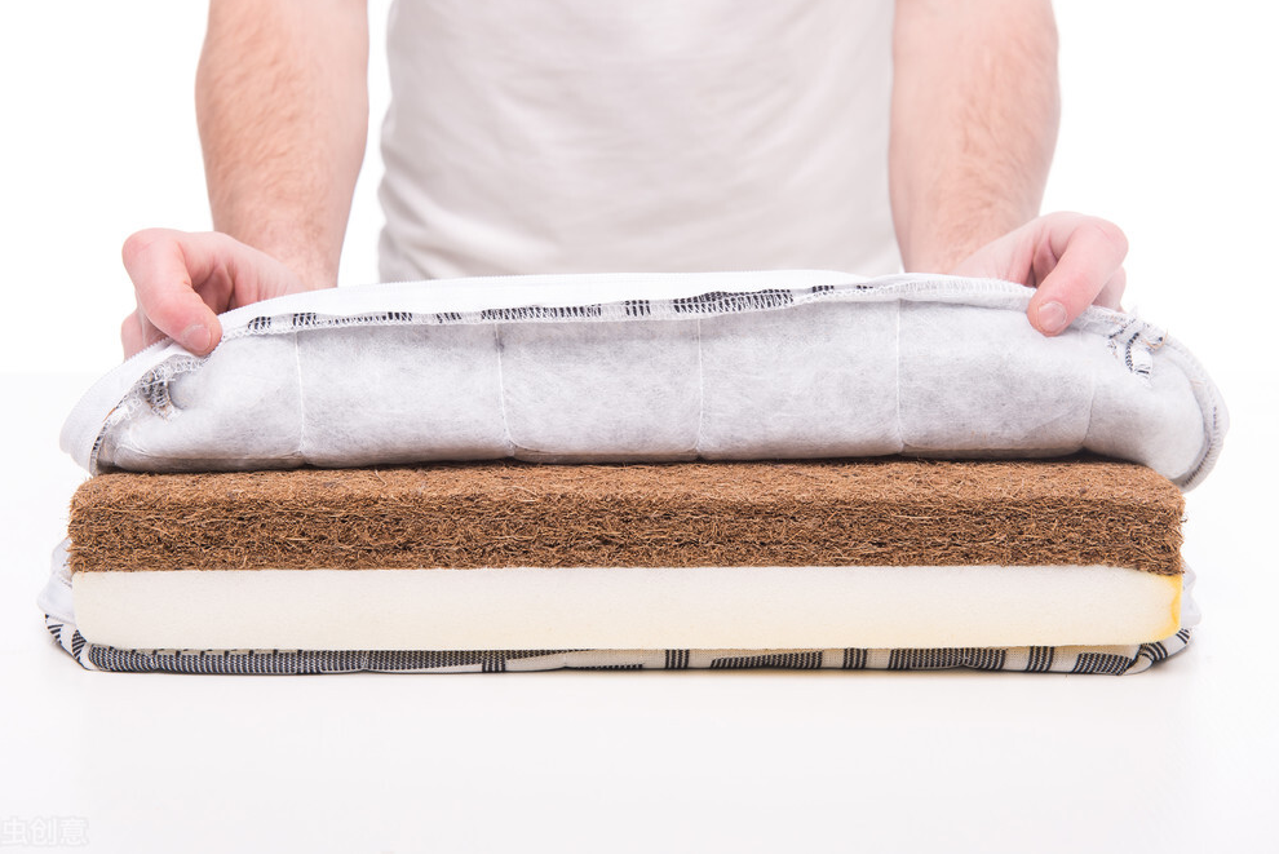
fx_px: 2204
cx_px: 627
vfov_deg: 21.9
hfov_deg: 32.4
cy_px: 414
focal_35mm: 62
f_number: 8
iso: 250
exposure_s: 1/100
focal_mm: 60
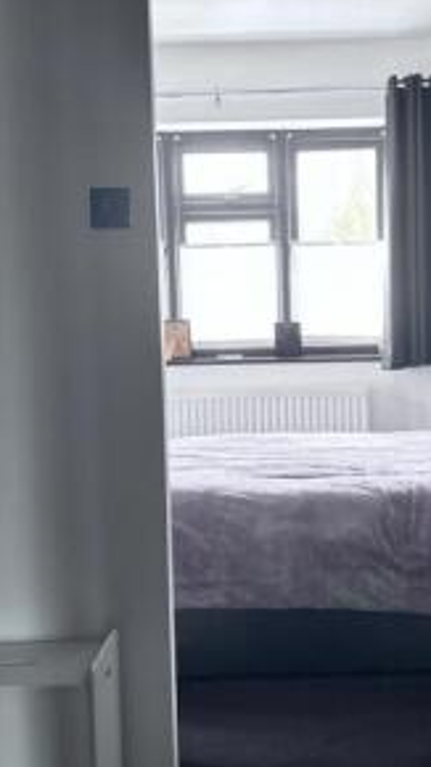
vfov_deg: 36.6
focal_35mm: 57
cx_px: 297
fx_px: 1159
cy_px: 382
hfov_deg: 21.0
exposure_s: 1/60
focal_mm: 5.96
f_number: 1.6
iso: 200
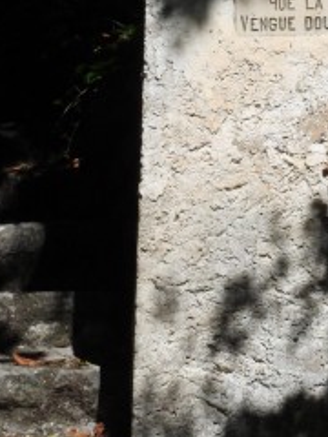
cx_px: 343
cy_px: 36
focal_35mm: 125
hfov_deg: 11.7
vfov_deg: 15.6
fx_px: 1579
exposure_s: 1/2000
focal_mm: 8.9
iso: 400
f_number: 8
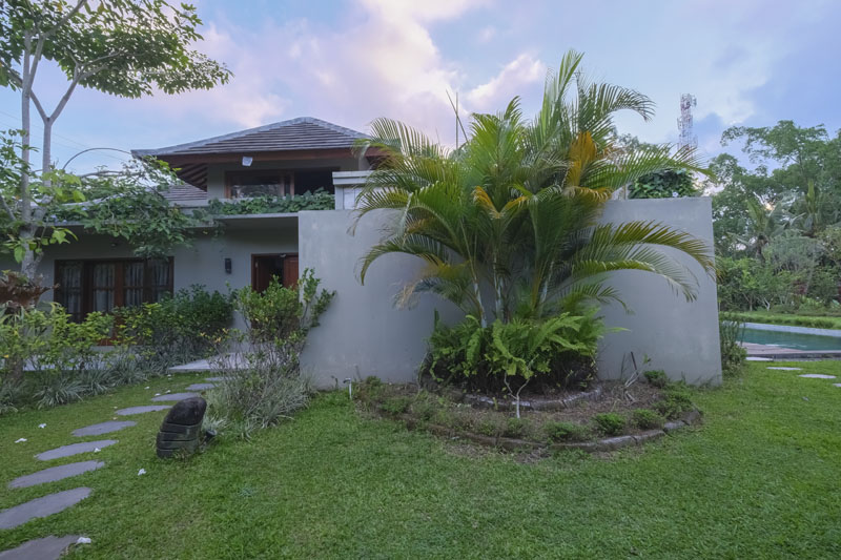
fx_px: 350
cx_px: 420
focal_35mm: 15
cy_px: 280
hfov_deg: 100.4
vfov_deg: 77.3
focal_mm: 10
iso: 200
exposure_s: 1/6
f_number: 13
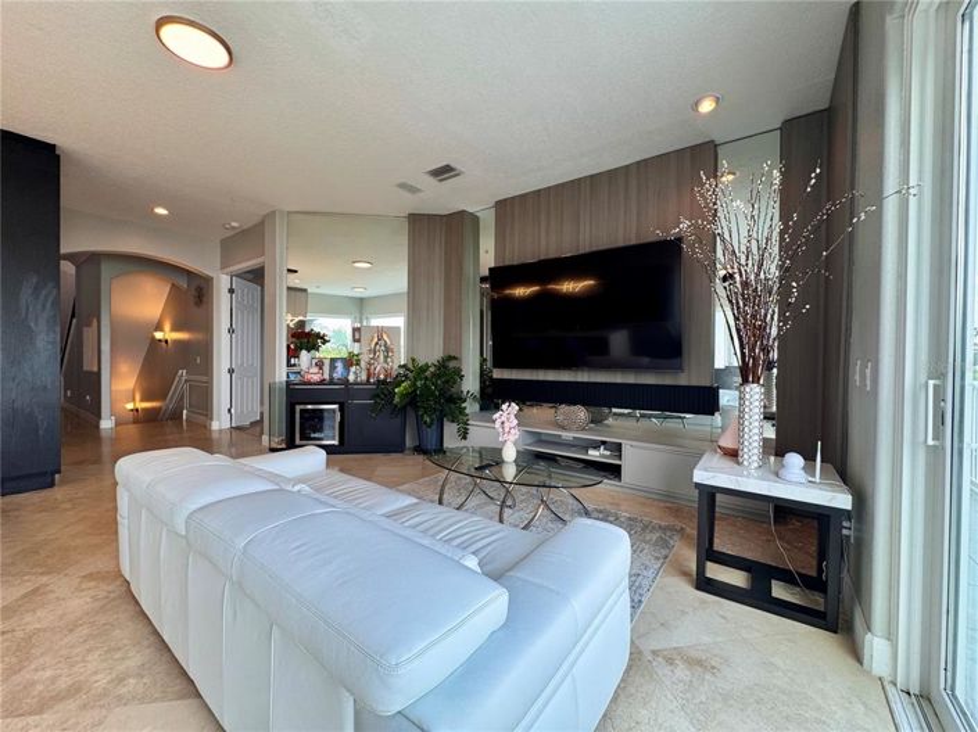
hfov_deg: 102.1
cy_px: 366
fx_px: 395
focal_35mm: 14
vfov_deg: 85.6
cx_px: 489
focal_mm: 2.22
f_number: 2.2
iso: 100
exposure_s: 1/120
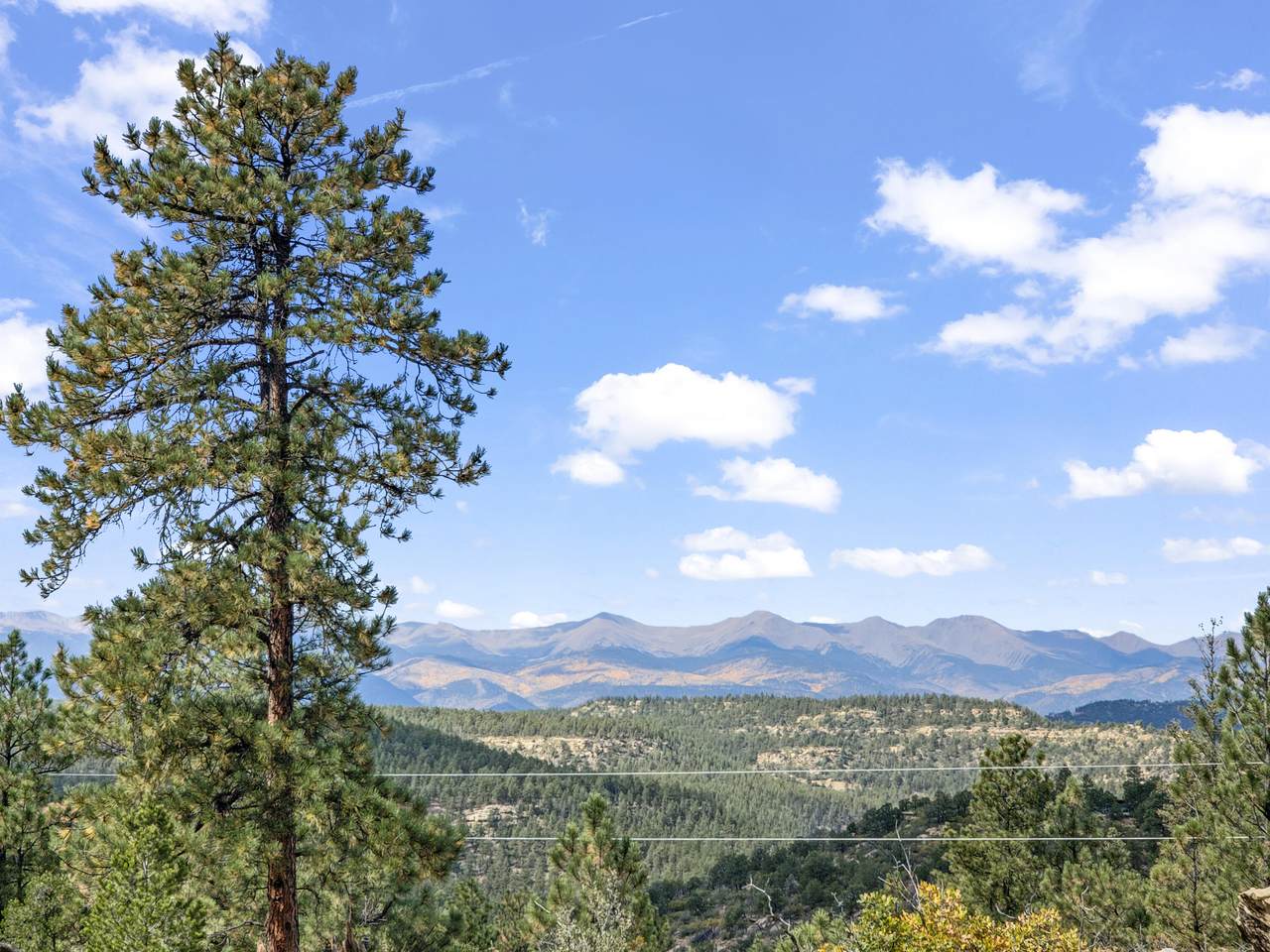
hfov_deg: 28.2
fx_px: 2531
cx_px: 635
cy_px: 476
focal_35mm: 69
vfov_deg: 21.3
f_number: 2.4
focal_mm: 7
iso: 25
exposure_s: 1/1500
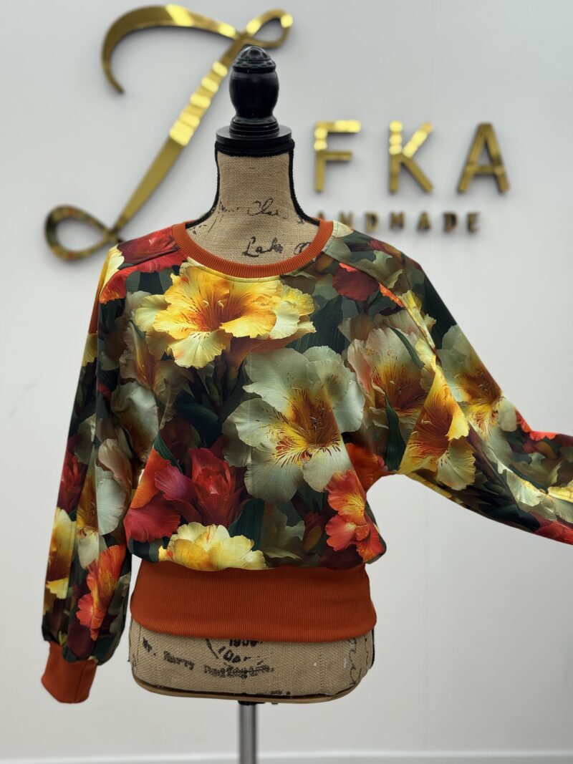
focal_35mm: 48
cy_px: 382
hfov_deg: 30.3
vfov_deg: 39.7
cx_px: 286
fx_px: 1060
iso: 50
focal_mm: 6.76
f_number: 1.78
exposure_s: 1/200
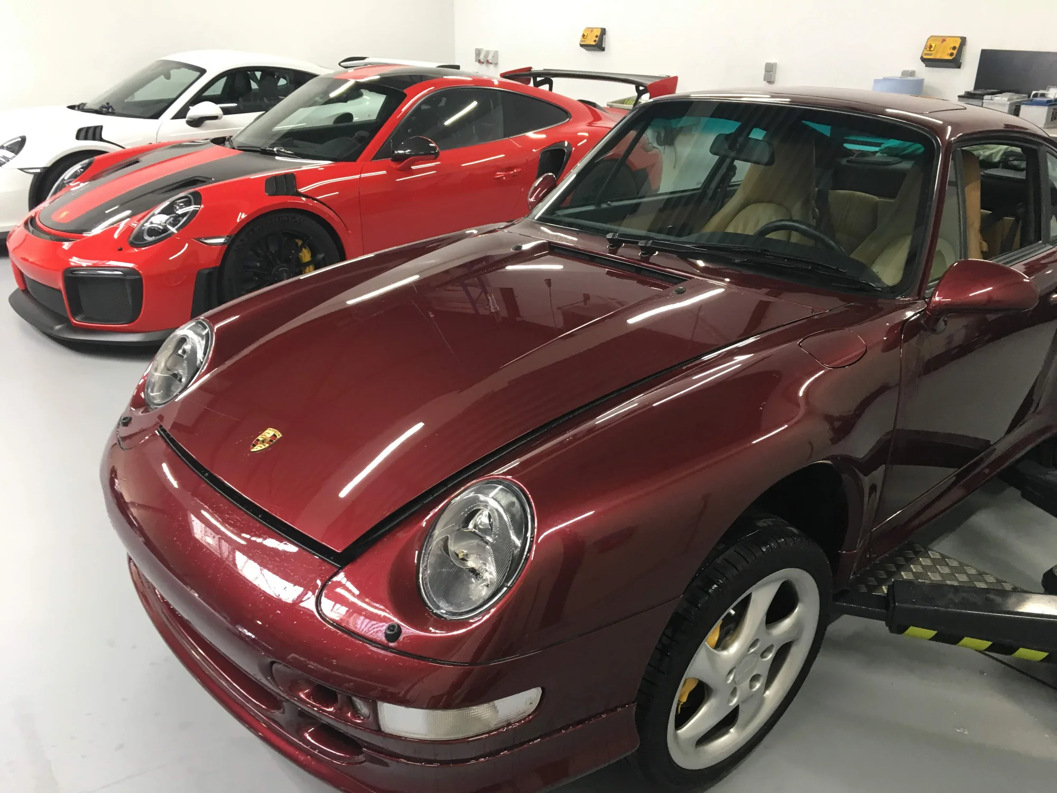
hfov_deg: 61.7
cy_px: 396
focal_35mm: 29
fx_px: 886
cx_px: 528
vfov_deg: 48.2
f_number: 2.2
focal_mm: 4.15
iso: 50
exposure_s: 1/33
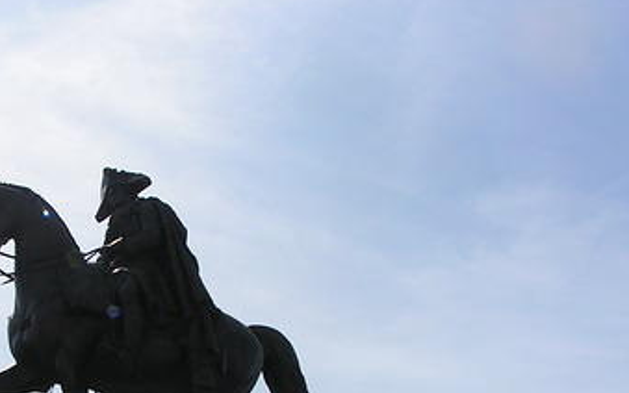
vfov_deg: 17.0
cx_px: 160
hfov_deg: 26.8
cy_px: 319
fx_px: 1303
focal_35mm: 76
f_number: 5.6
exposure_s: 1/800
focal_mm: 6.3
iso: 50
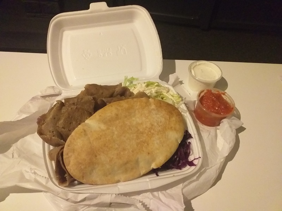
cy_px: 106
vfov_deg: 51.4
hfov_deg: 65.3
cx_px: 141
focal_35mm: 27
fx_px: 220
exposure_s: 1/25
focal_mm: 3.6
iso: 500
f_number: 1.9
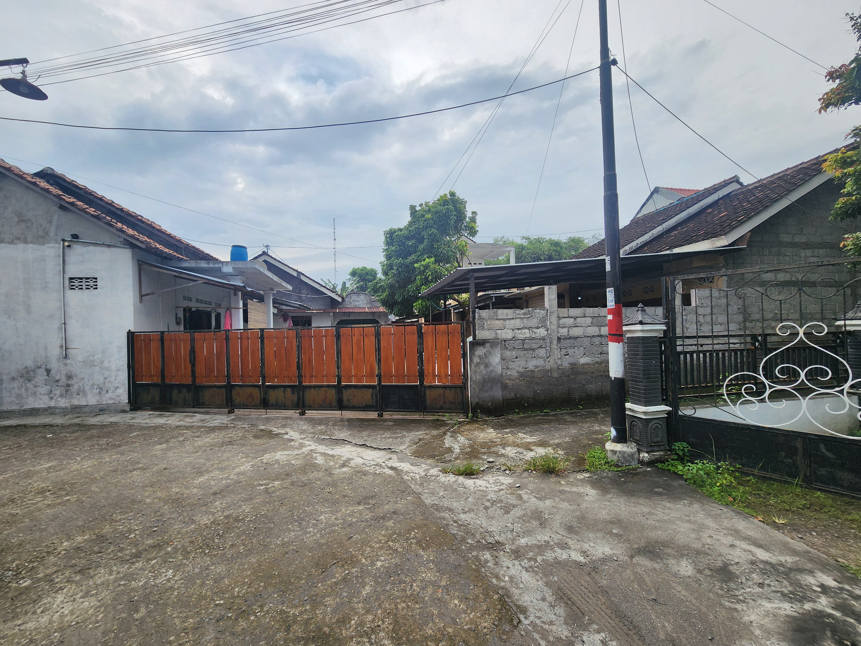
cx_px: 430
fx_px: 323
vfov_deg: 89.9
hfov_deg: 106.2
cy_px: 323
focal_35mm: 13
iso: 50
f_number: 2.2
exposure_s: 1/919
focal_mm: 2.2
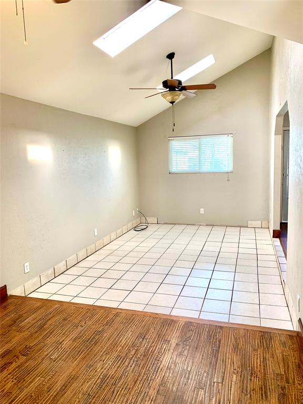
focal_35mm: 26
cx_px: 152
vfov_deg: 67.3
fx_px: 303
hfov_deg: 53.1
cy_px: 202
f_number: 1.8
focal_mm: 4.25
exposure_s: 1/60
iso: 64
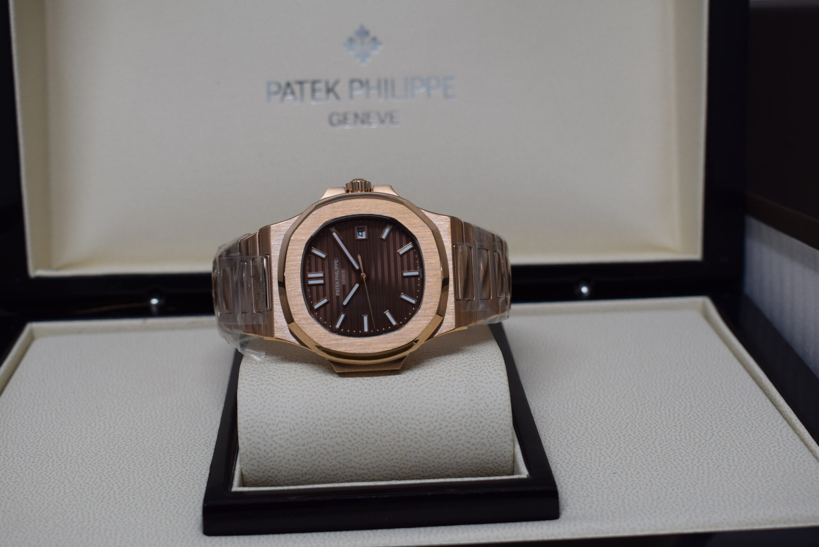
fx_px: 1161
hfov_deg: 38.9
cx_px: 410
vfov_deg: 26.5
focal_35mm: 51
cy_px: 274
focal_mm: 34
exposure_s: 1/40
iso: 400
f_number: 7.1
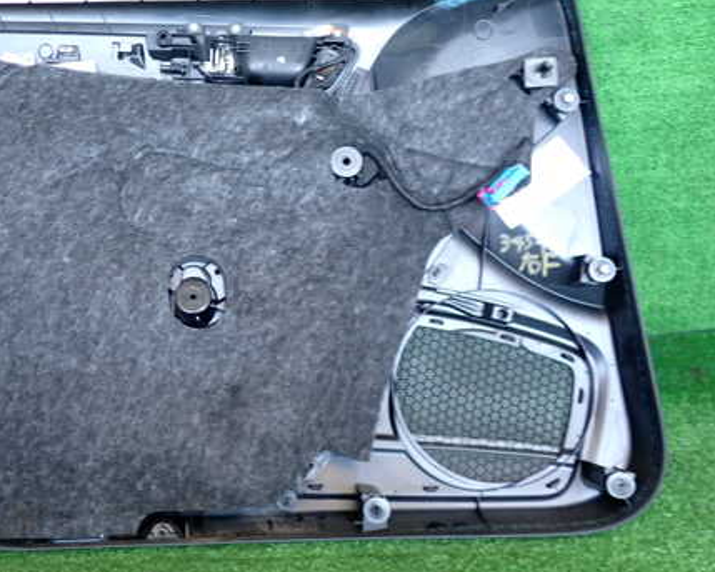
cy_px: 252
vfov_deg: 36.4
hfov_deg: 44.1
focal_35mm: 41
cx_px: 230
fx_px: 867
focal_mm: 5.4
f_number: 2.3
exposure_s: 1/30
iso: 200
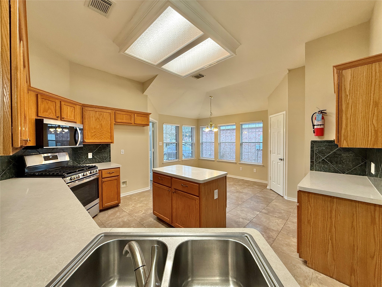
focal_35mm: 14
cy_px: 144
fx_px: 154
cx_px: 191
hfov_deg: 102.1
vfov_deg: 85.7
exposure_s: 1/120
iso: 200
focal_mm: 2.22
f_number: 2.2
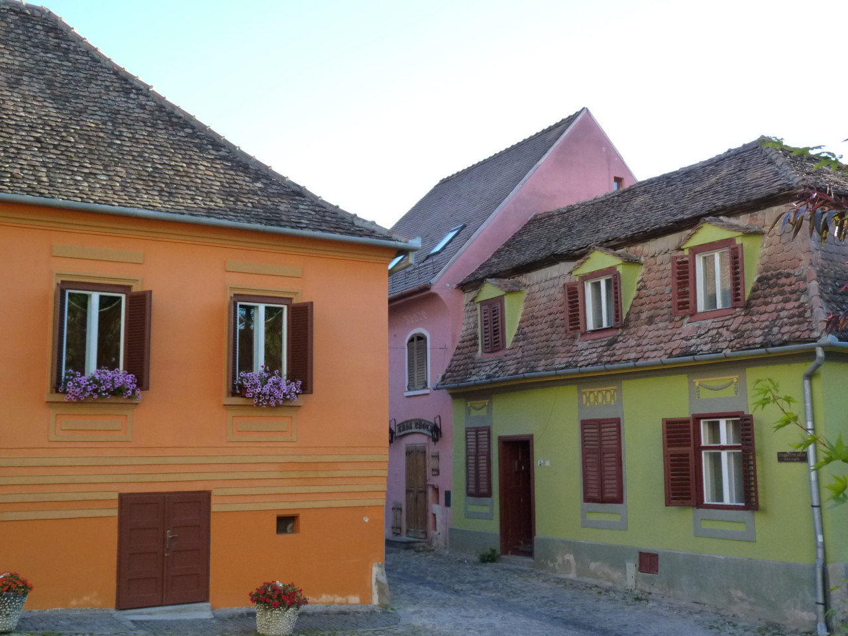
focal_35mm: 40
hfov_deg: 46.8
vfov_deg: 36.0
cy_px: 318
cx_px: 424
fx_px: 980
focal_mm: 7.2
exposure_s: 1/250
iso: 320
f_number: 3.6
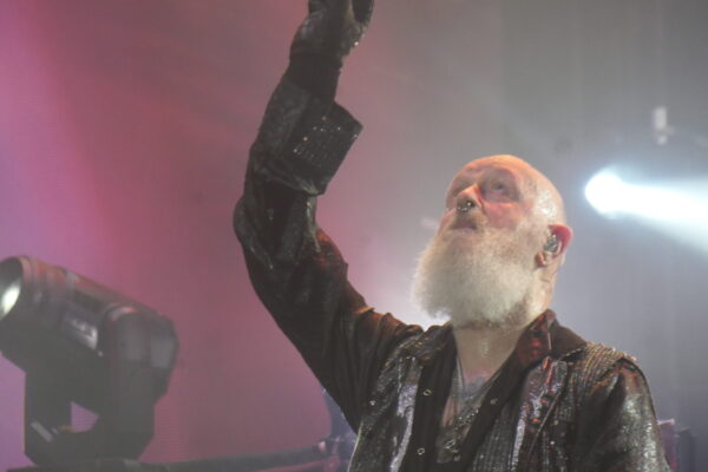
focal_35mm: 313
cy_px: 236
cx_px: 354
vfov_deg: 4.4
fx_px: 6155
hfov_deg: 6.6
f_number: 6.4
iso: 1250
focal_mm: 114.5
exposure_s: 1/250
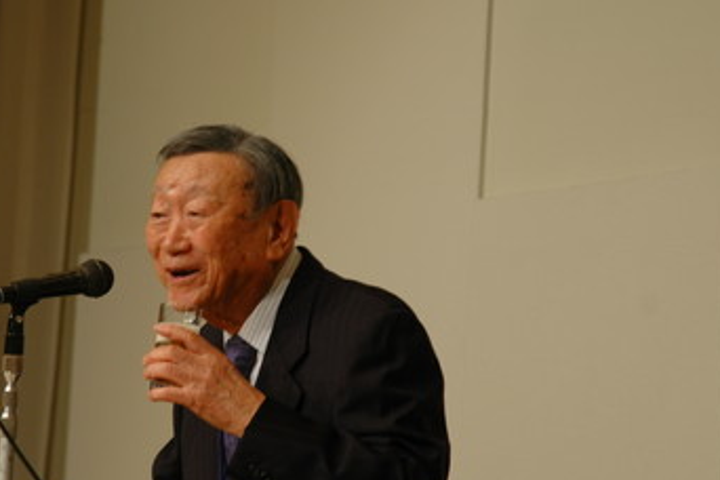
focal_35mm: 184
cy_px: 268
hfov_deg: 11.2
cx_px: 236
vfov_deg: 7.5
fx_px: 3680
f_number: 4.5
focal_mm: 70
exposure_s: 1/25
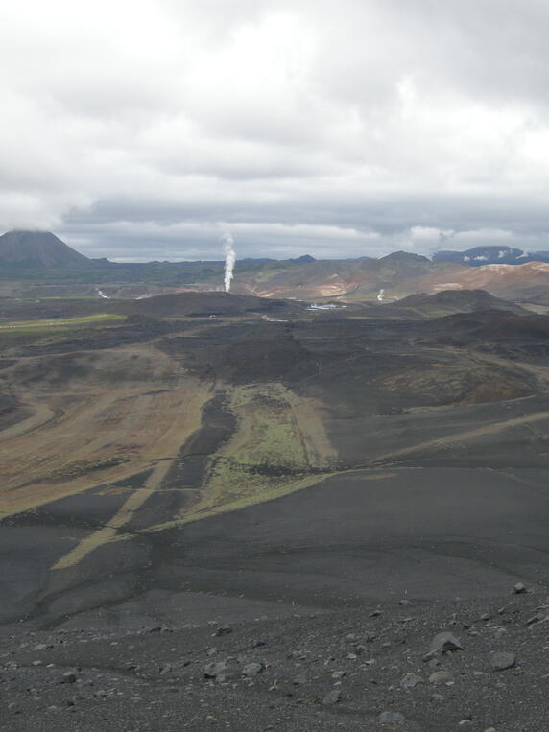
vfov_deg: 40.4
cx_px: 407
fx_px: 994
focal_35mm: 47
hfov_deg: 30.4
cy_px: 367
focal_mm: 7.5
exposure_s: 1/247
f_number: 5.4
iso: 100
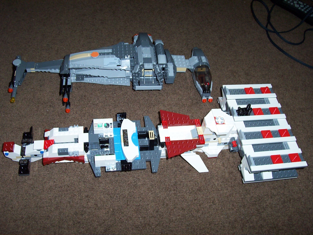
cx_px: 156
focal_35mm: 37
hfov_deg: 50.1
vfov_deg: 38.7
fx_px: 335
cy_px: 118
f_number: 2.8
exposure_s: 1/60
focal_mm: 5.6
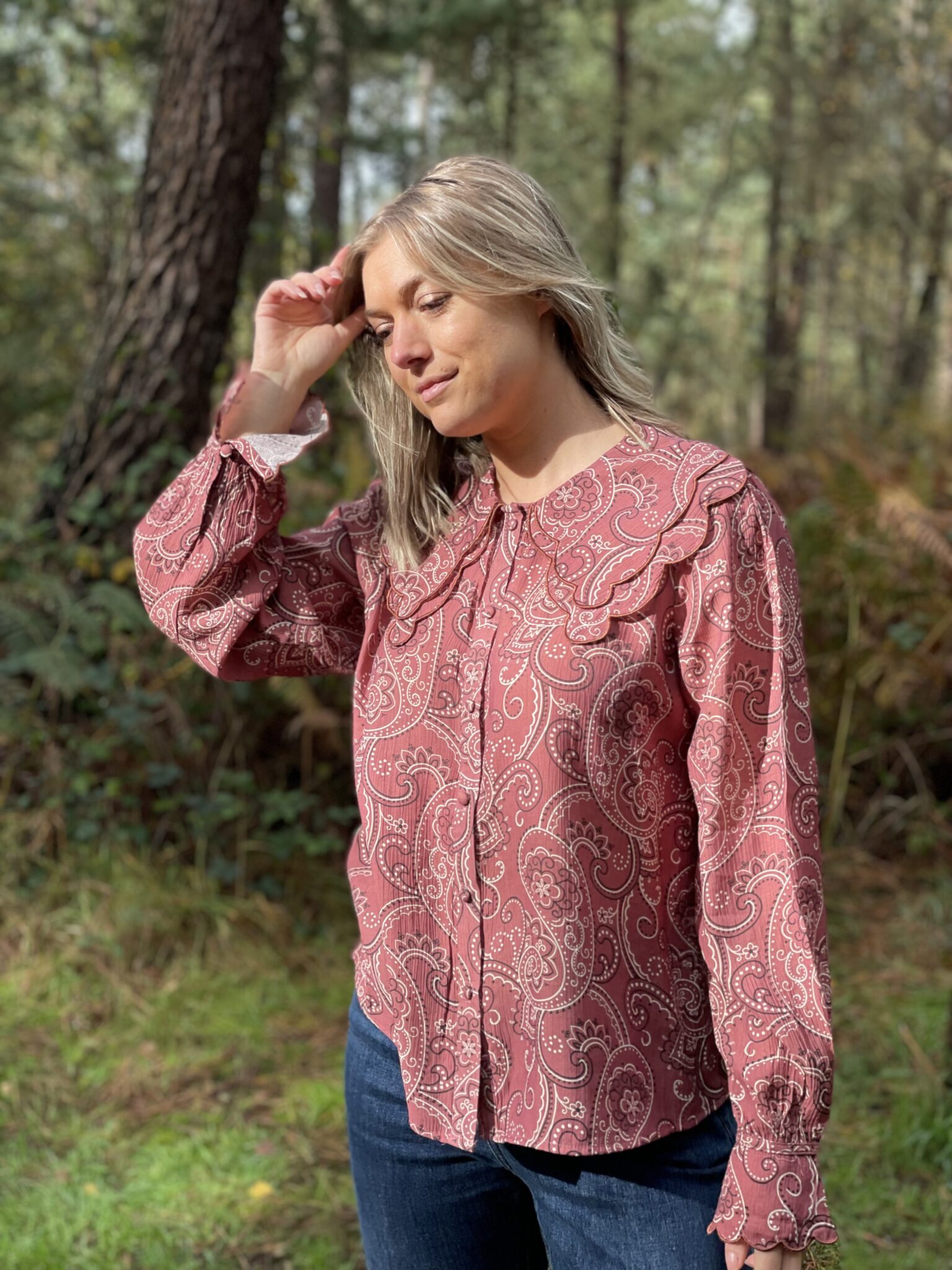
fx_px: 1907
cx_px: 476
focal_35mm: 52
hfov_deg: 28.0
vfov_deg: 36.8
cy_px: 635
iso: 32
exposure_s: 1/326
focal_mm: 6
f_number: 2
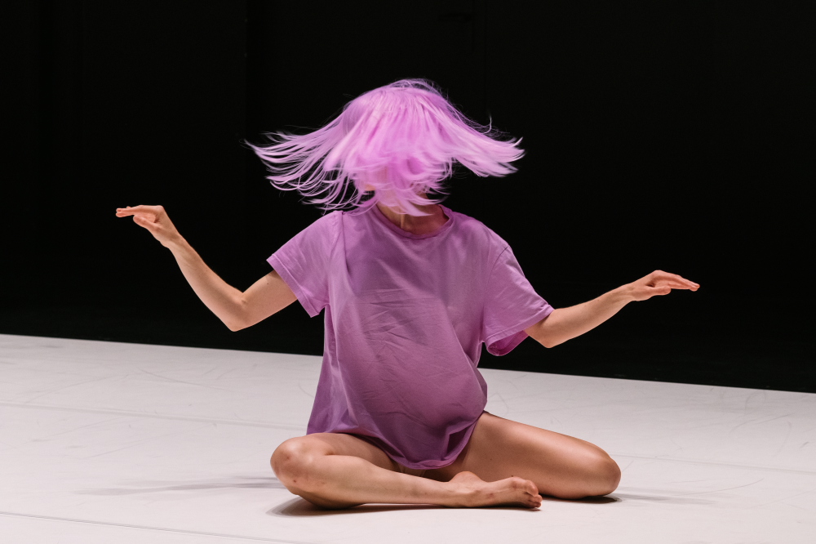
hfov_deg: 15.2
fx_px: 3059
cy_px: 272
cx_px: 408
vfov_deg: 10.2
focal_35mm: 135
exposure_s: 1/125
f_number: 5.6
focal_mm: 90
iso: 1600
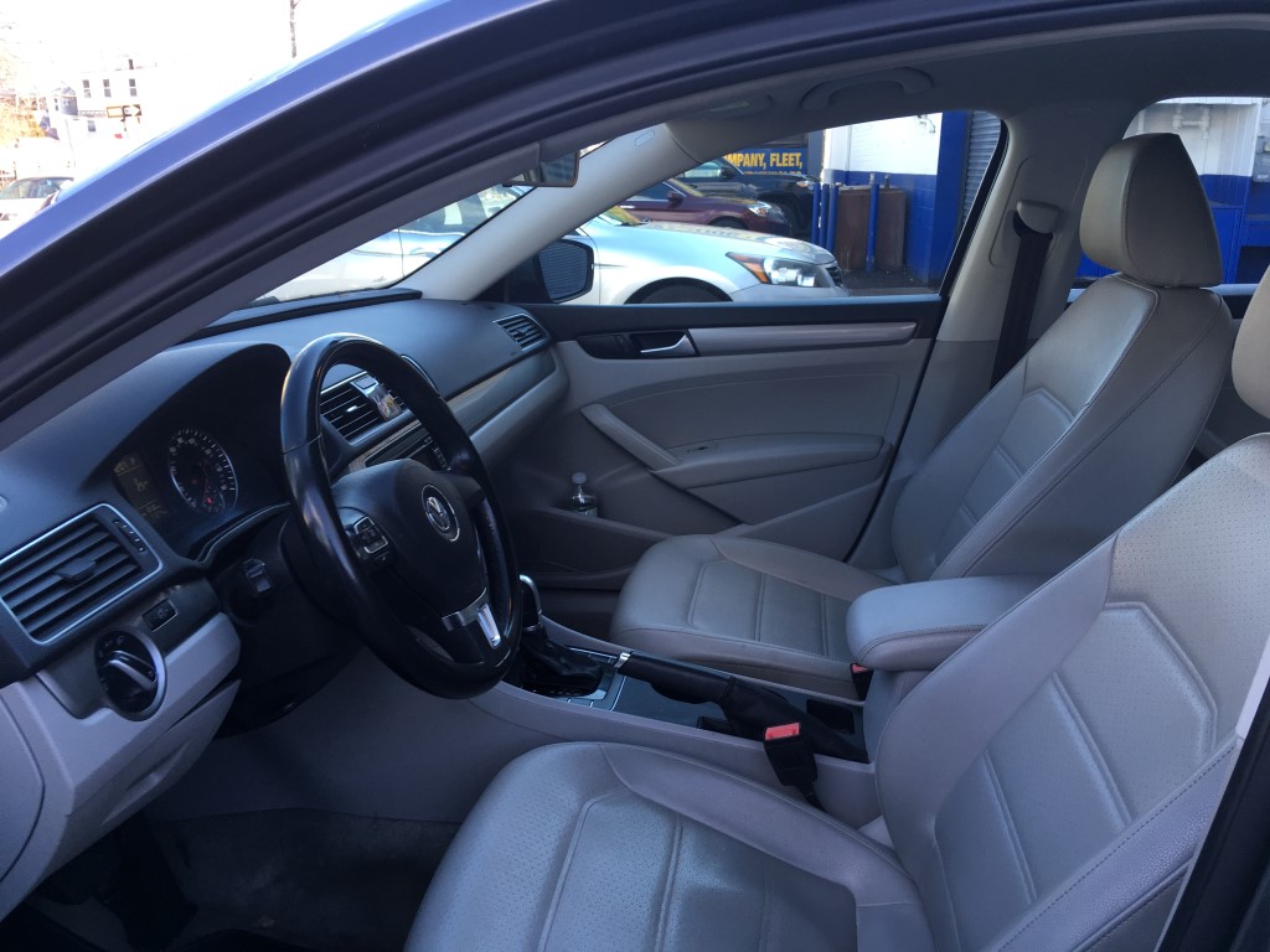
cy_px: 476
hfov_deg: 61.7
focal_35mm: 29
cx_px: 635
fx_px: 1064
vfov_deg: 48.2
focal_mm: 4.15
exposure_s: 1/120
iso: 32
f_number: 2.2
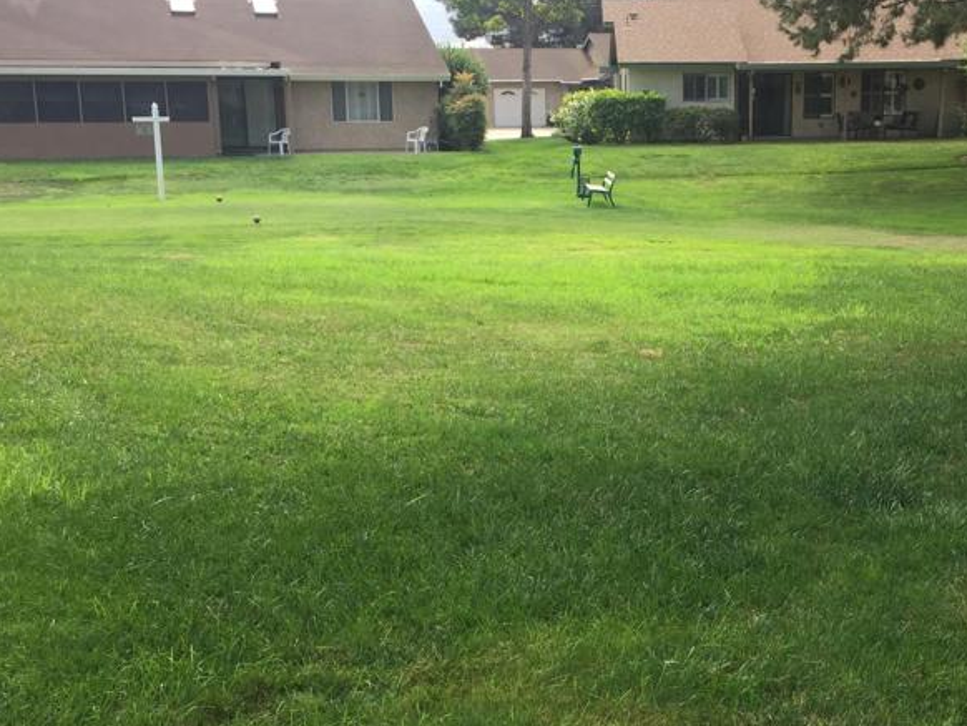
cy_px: 447
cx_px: 631
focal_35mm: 51
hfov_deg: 37.1
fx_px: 1425
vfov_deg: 28.5
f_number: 2.2
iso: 32
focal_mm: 4.15
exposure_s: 1/507
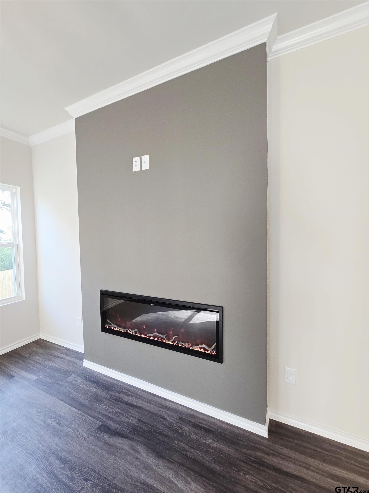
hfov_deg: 89.9
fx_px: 185
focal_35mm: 13
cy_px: 246
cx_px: 184
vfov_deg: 106.2
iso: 125
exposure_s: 1/60.2
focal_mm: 2.2
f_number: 2.2
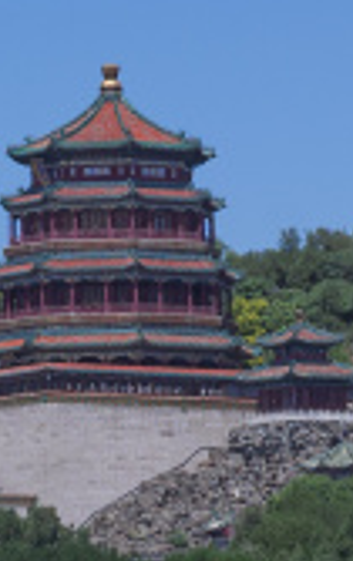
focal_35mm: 351
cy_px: 375
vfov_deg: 6.0
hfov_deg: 3.8
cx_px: 182
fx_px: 5380
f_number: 7.1
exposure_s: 1/640
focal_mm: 48
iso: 100
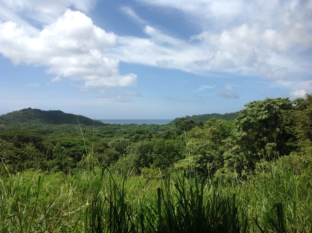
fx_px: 315
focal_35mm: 35
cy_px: 116
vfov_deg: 40.6
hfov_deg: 52.7
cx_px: 156
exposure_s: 1/2519
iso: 50
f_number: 2.4
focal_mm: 4.28
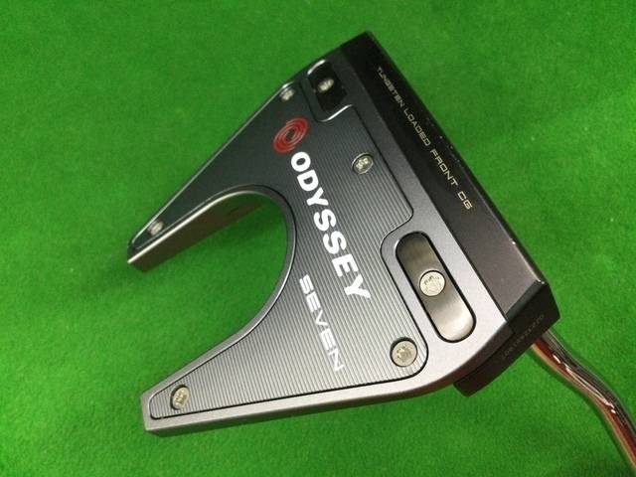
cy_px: 238
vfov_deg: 45.4
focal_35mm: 31
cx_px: 318
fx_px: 570
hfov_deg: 58.4
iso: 100
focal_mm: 3.3
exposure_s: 1/30
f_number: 2.4
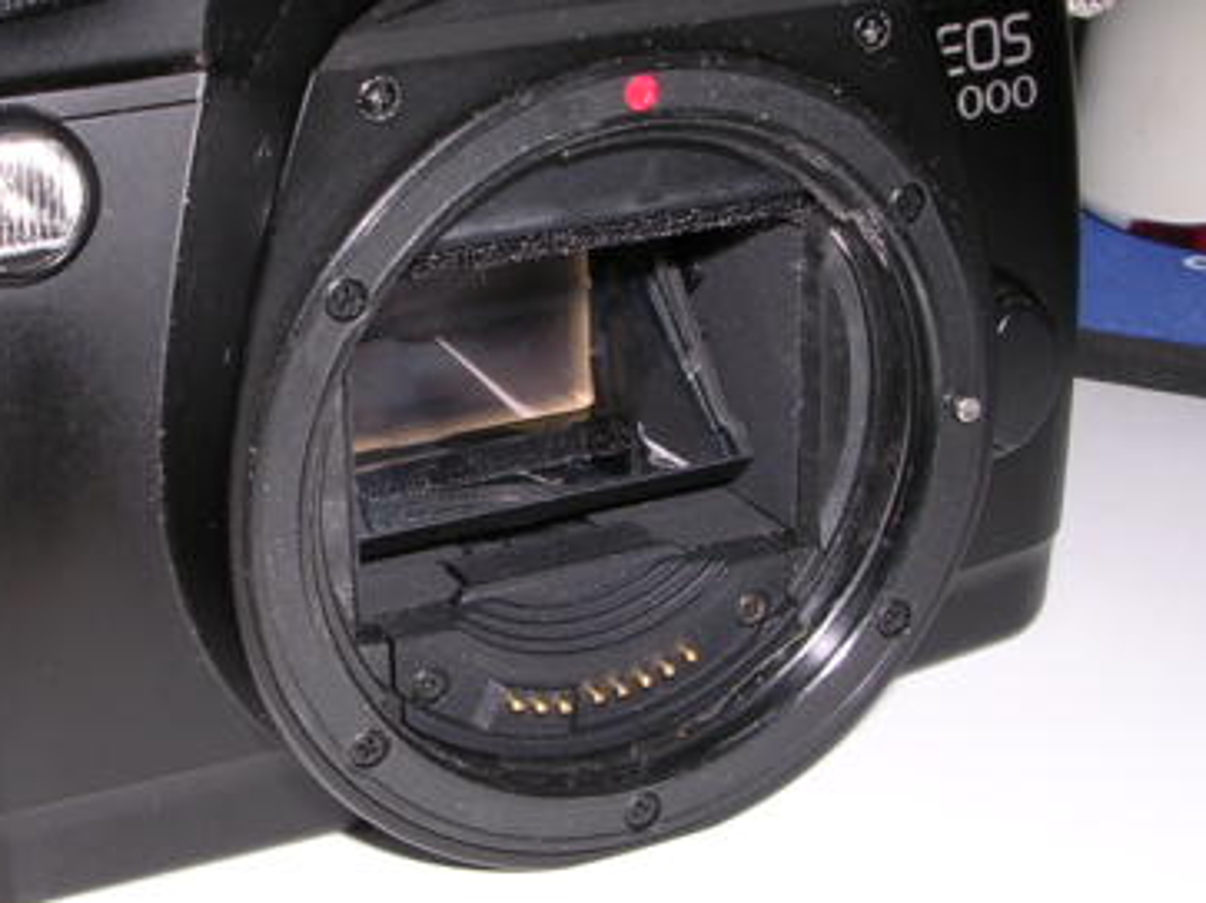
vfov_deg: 21.9
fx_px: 2333
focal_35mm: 67
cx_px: 355
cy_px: 369
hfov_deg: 28.7
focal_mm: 5.8
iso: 100
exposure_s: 1/60.1
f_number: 5.6
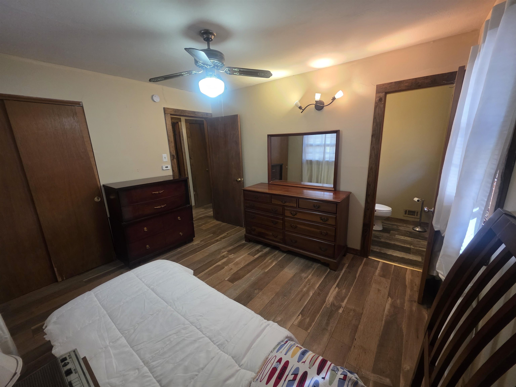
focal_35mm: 13
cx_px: 258
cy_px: 194
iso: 250
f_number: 1.9
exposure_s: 1/60
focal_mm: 2.2
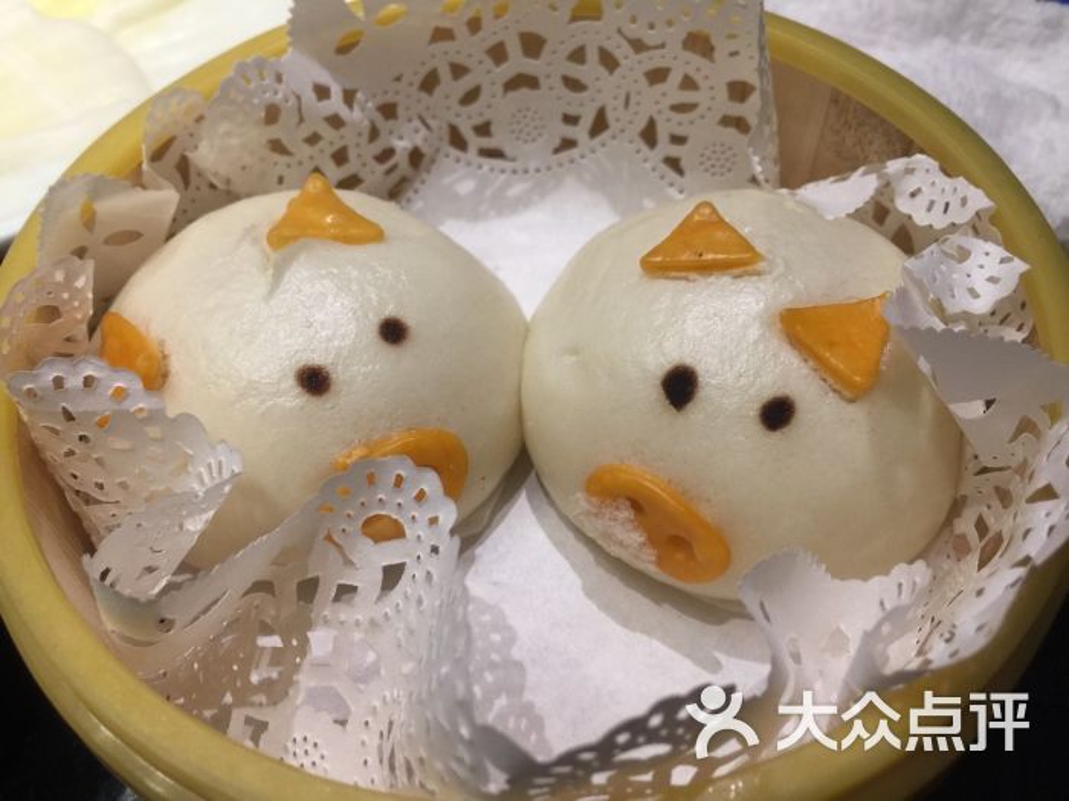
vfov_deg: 48.2
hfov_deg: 61.7
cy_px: 400
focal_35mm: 29
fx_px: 896
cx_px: 534
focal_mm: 4.15
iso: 80
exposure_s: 1/33
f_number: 2.2
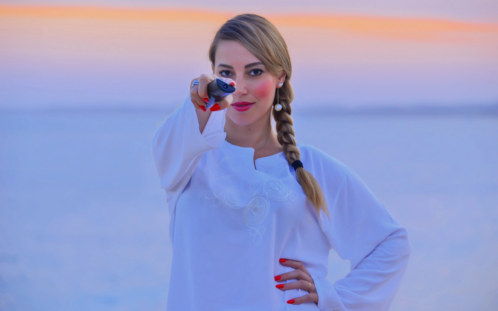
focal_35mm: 153
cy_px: 149
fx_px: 2077
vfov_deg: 8.6
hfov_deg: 13.7
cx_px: 249
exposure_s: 1/160
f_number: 5.6
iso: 1250
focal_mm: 150
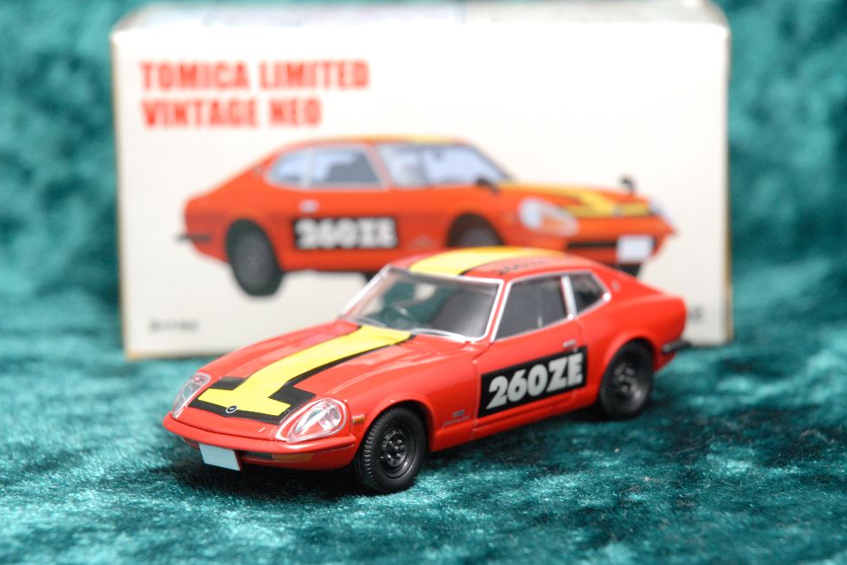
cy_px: 282
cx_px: 421
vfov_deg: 12.9
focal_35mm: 106
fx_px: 2494
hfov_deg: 19.3
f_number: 10
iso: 800
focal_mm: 70
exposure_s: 1/60
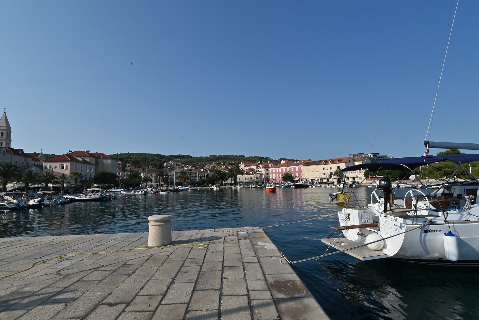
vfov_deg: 67.4
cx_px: 240
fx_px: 239
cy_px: 160
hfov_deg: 90.0
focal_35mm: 18
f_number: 22
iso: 100
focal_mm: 12
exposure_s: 1/80
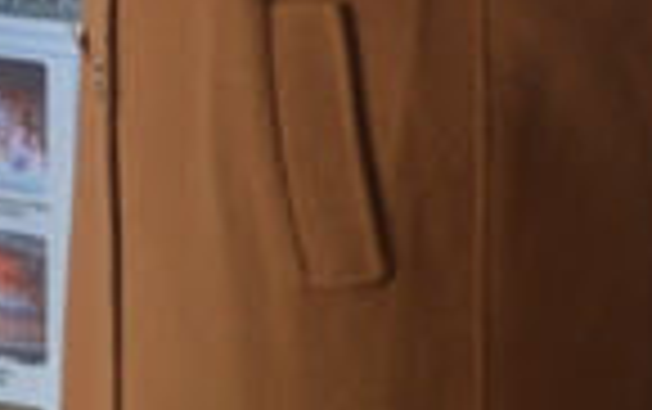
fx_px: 3145
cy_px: -336
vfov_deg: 7.2
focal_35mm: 177
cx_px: -216
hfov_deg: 11.5
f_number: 4
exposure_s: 1/60
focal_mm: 21
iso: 400
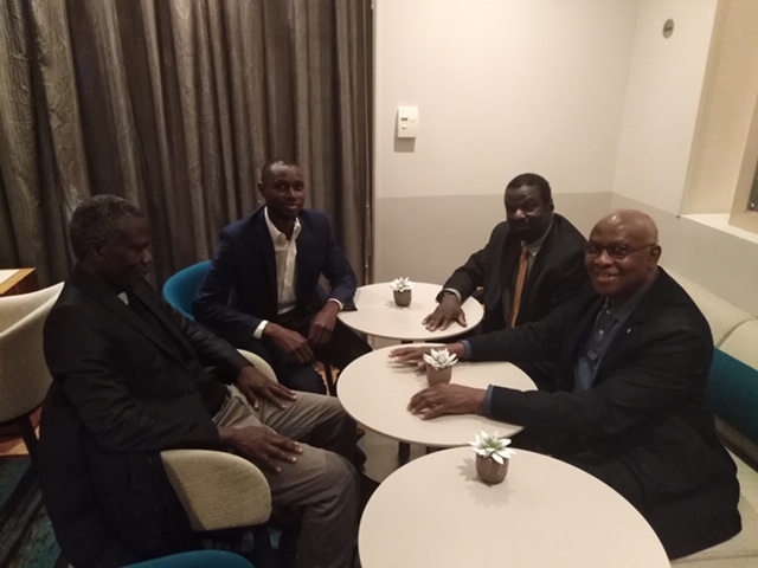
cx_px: 379
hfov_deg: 67.3
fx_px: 569
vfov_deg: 53.1
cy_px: 284
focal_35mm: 26
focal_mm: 3.46
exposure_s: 1/14.3
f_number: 2.2
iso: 876
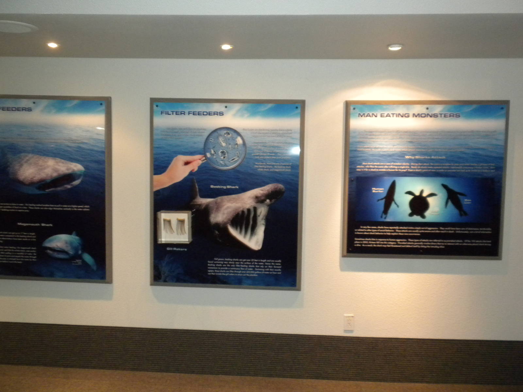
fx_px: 559
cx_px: 262
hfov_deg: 50.1
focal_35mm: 37
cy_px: 196
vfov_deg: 38.7
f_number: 3.5
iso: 400
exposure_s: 1/30
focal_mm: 6.6
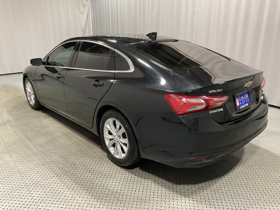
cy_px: 105
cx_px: 140
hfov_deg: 61.7
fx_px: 235
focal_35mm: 29
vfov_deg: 48.2
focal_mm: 3
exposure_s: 1/50
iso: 80
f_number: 1.8
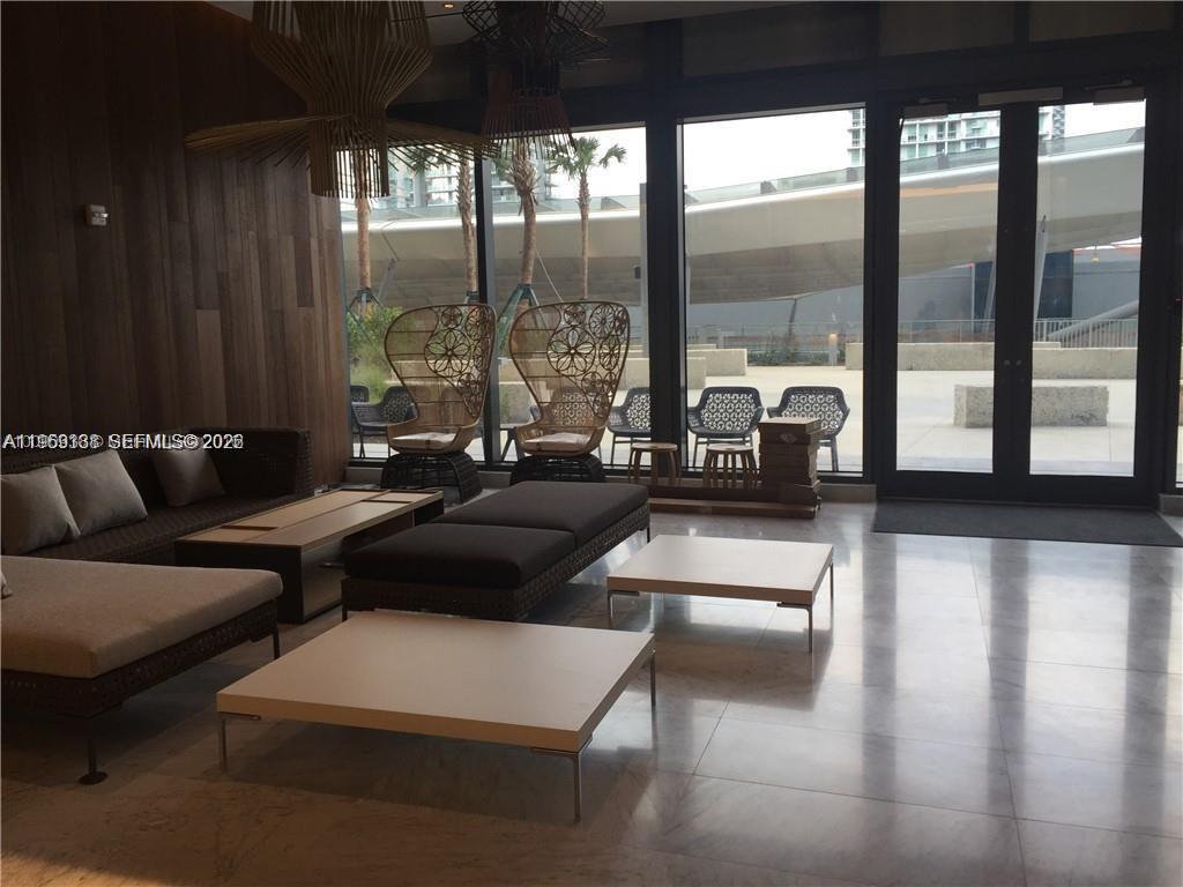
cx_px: 592
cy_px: 444
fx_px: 991
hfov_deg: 61.7
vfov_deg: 48.2
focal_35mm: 29
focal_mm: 4.15
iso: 32
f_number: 2.2
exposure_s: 1/120
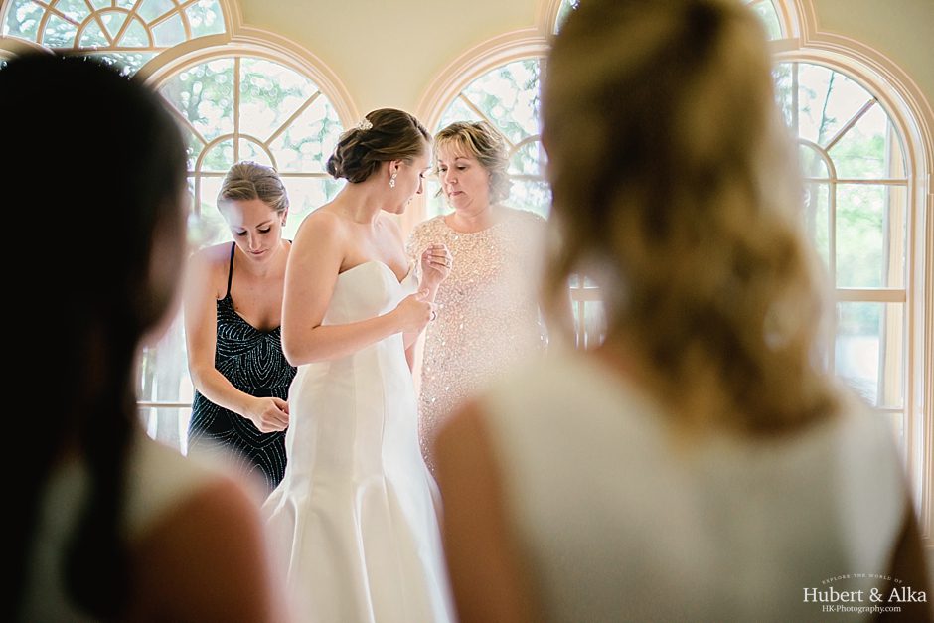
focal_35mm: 50
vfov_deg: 27.0
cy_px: 312
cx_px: 467
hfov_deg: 39.6
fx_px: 1297
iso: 500
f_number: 1.6
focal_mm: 50
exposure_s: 1/400
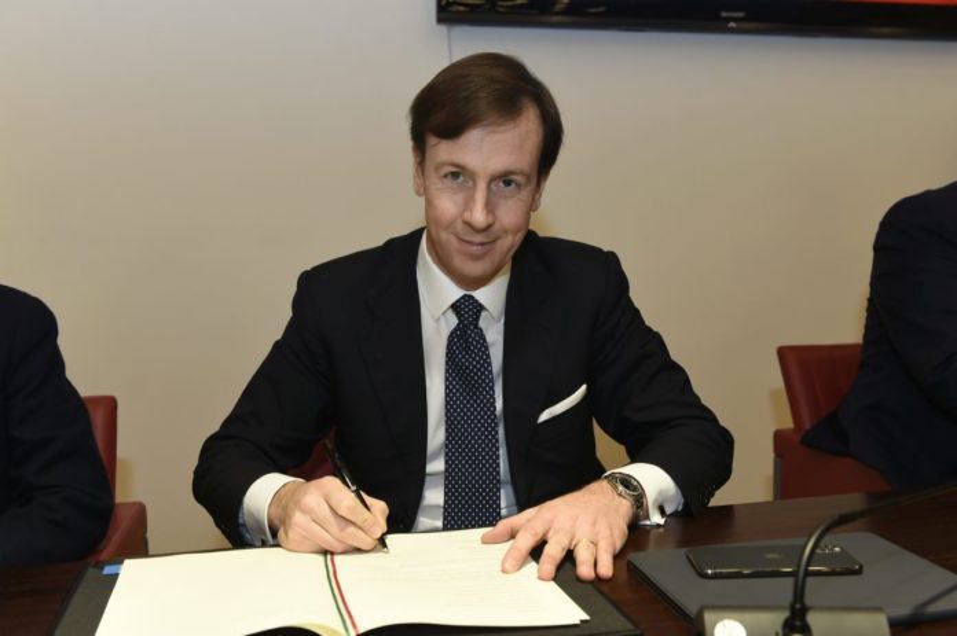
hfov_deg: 50.7
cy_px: 318
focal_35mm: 38
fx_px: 1009
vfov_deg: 35.0
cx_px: 478
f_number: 5.6
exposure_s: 1/125
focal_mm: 38
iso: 2500
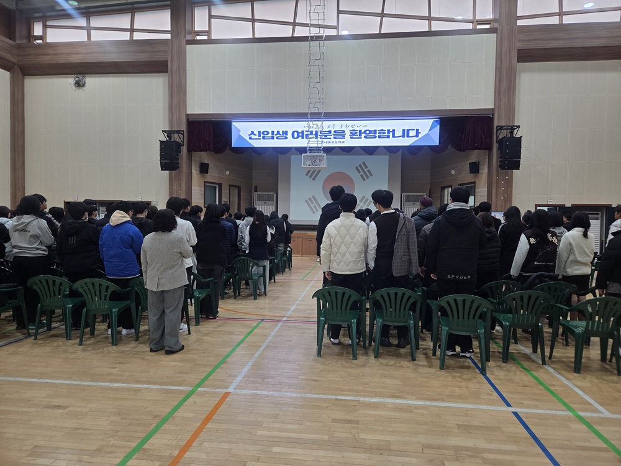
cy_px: 233
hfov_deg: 73.9
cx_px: 310
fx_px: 413
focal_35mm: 23
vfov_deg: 58.9
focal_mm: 5.4
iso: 100
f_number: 1.8
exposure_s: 1/180
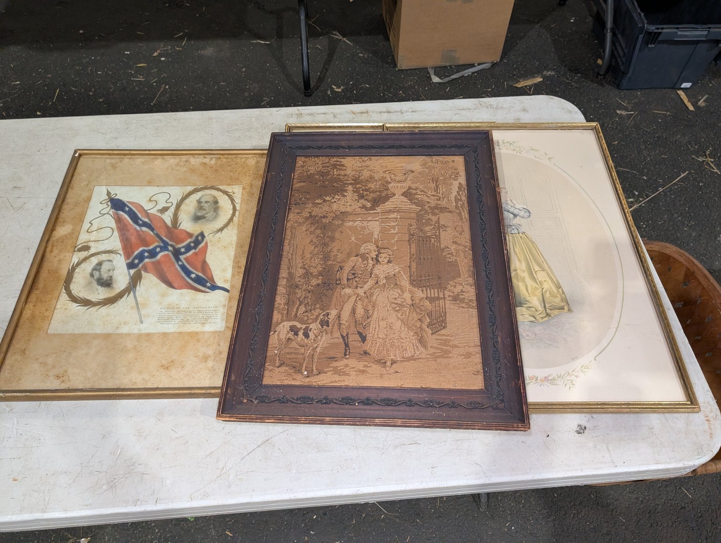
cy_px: 272
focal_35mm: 24
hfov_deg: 71.5
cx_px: 360
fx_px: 501
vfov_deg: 56.9
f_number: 1.68
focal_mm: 6.9
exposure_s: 1/233
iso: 774
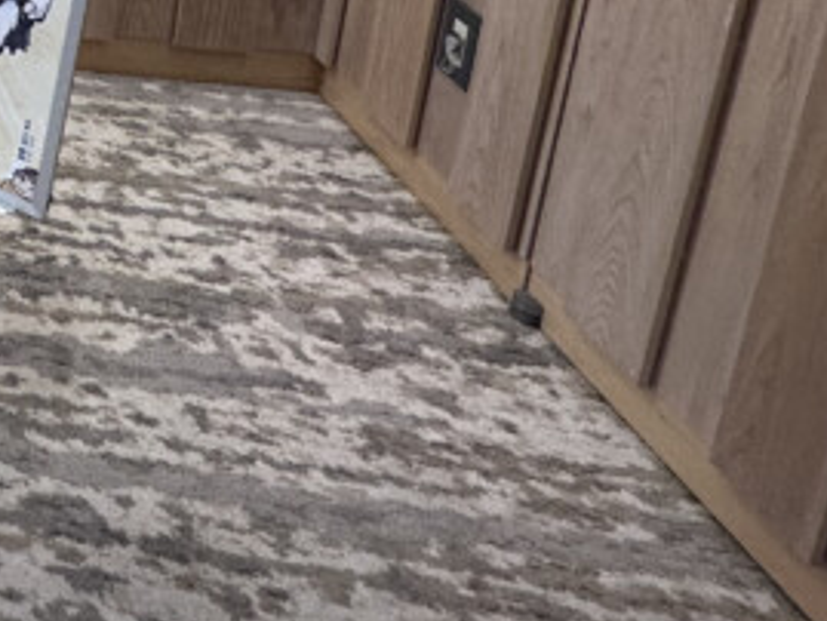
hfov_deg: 21.9
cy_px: -400
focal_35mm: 52
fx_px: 1243
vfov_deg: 21.6
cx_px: -676
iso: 160
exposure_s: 1/120
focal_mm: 2.22
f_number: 2.2
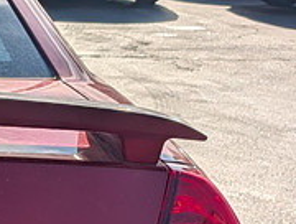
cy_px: 366
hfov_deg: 12.2
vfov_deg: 10.5
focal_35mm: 136
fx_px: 1166
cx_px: -363
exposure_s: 1/13158
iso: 23
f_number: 1.68
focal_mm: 6.9
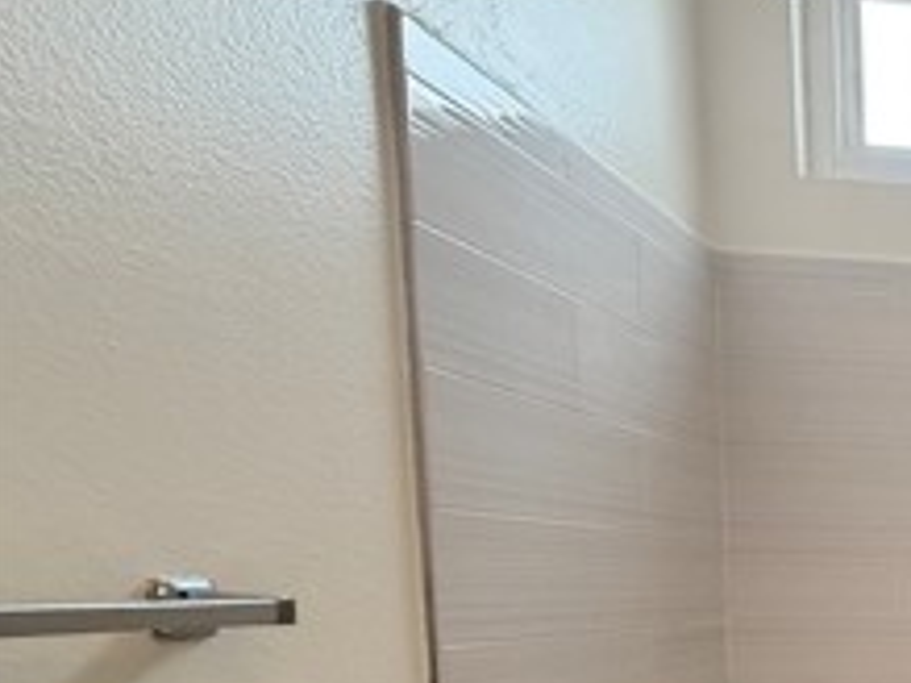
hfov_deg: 30.0
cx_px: 1319
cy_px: 679
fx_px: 1078
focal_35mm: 41
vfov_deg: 32.4
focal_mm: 2.22
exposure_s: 1/60
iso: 250
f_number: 2.2
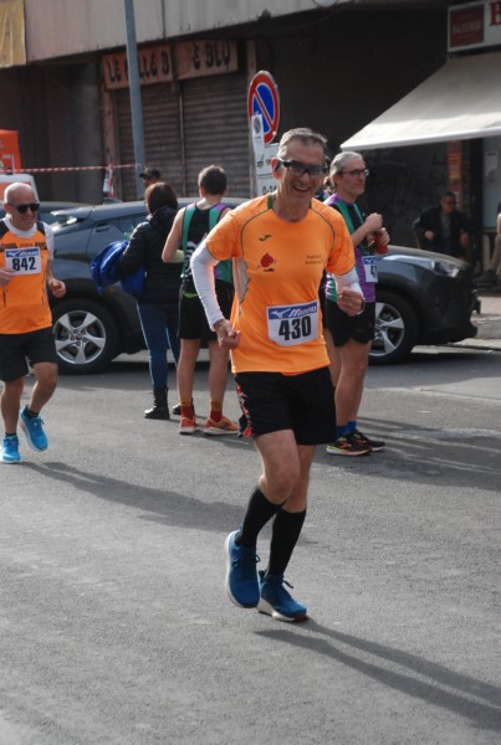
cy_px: 372
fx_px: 2180
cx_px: 250
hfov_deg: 13.1
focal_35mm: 105
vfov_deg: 19.4
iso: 1000
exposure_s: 1/1000
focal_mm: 70
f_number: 5.6
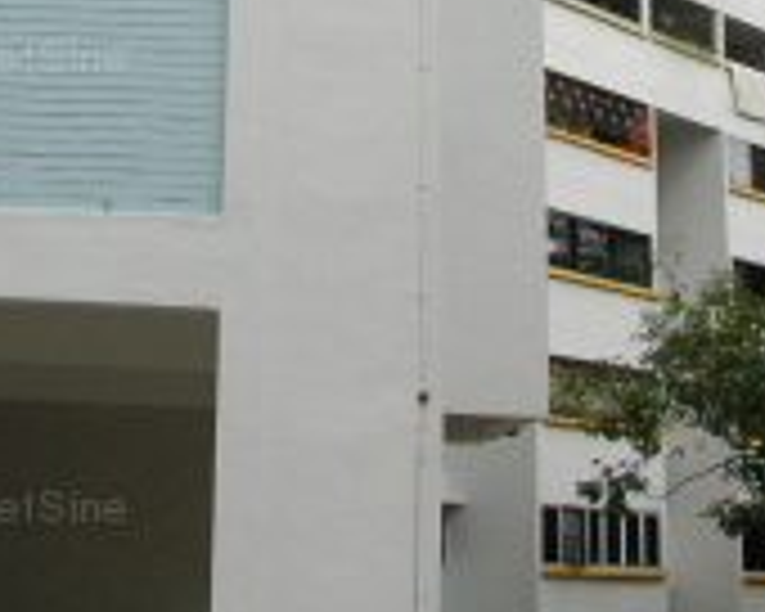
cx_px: 202
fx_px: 1857
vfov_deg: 18.1
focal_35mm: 82
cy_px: -43
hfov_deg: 23.1
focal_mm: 18
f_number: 4
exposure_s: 1/1600
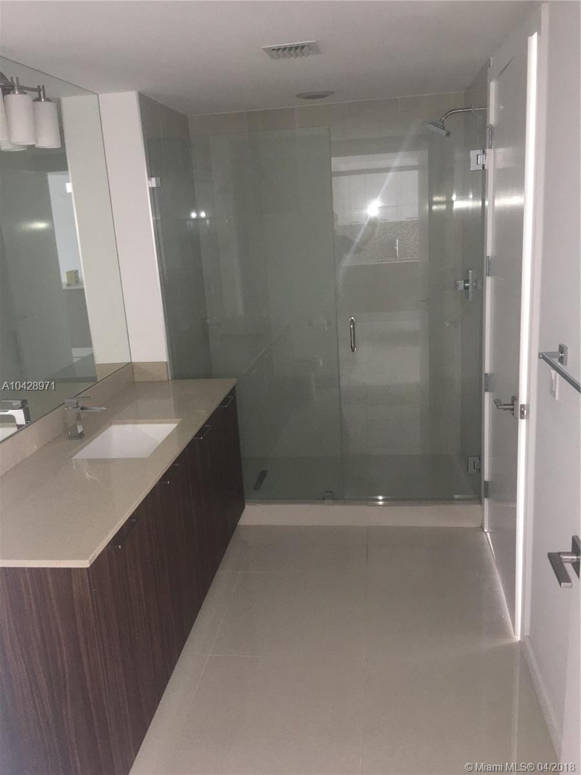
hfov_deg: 48.2
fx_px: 649
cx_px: 290
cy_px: 388
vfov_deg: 61.7
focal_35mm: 29
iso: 100
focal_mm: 4.15
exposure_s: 1/24
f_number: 2.2
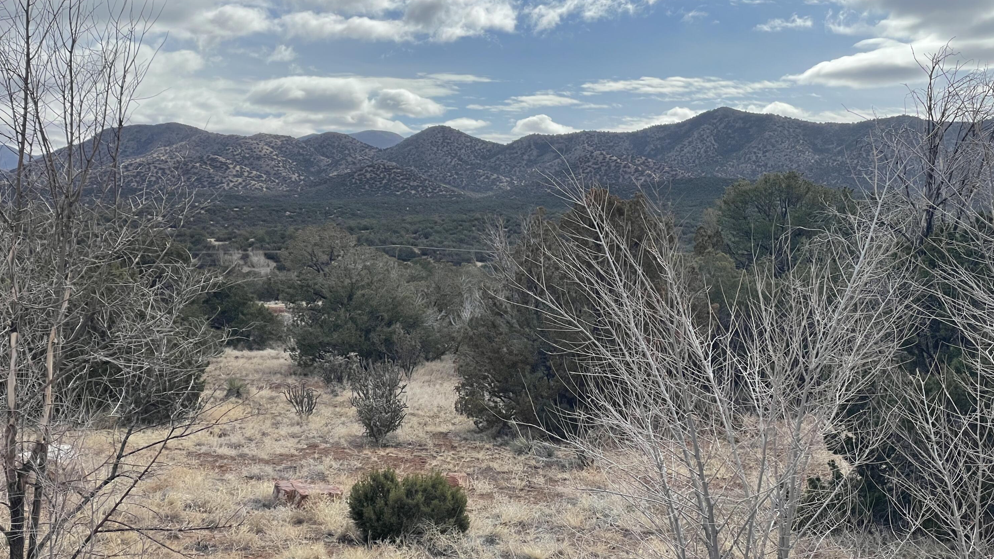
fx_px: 1502
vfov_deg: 21.1
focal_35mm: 57
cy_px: 328
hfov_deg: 36.6
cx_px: 498
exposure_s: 1/2398
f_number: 2
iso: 25
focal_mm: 6
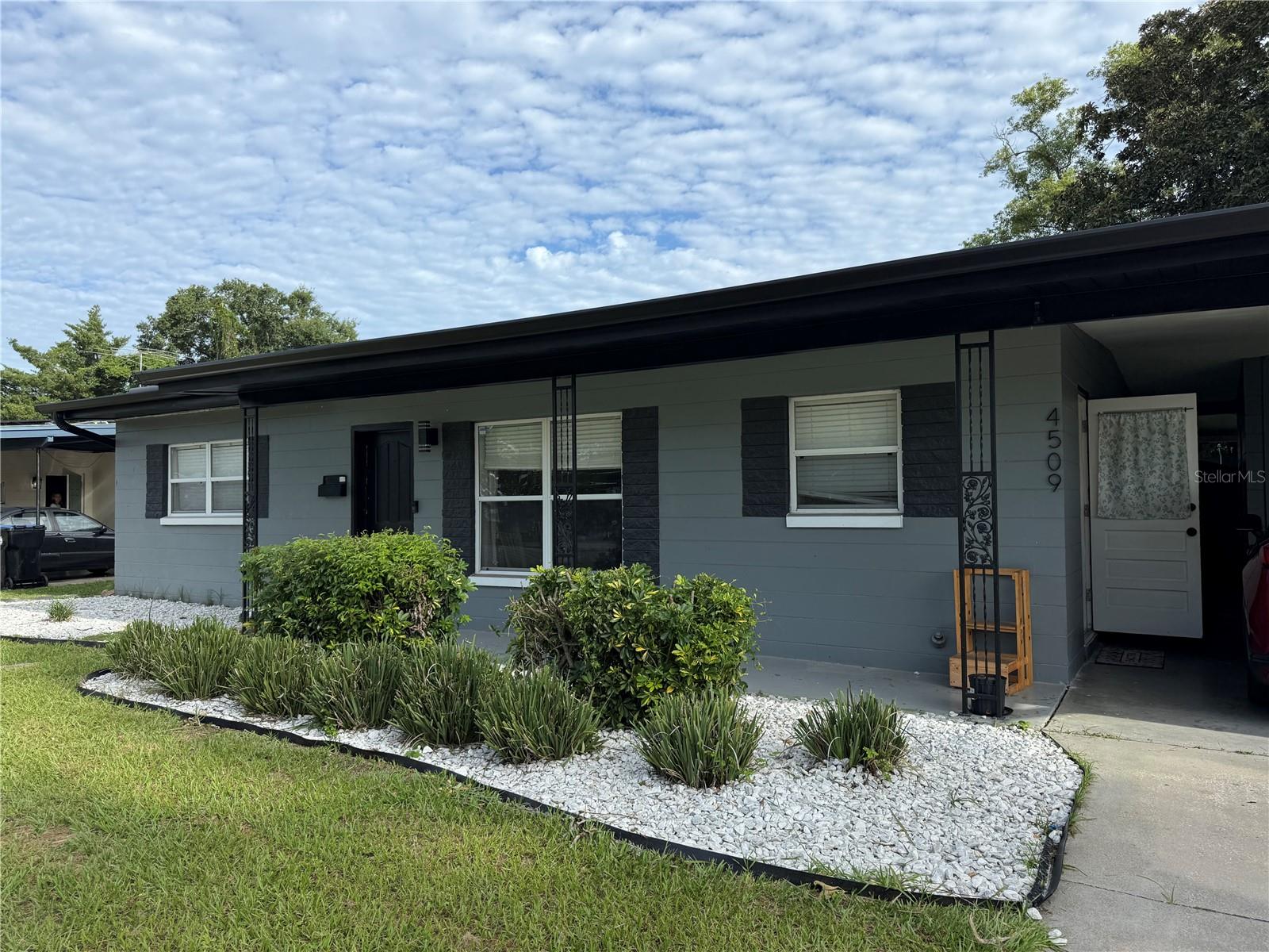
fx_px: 880
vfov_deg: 56.8
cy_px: 476
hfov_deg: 71.6
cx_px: 634
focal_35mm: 24
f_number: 1.78
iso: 80
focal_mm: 6.76
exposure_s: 1/3145
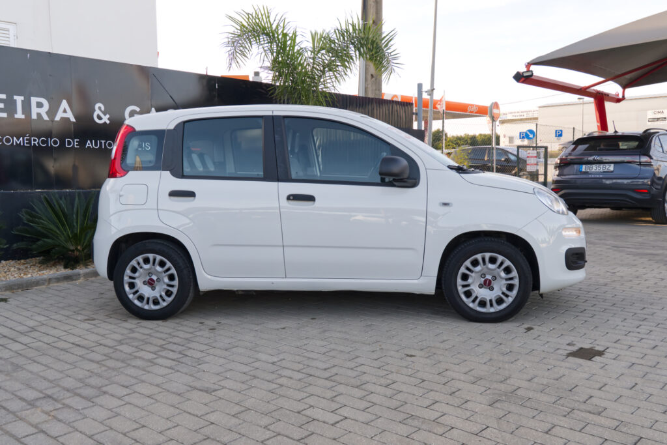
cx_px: 334
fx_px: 611
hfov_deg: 57.2
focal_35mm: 33
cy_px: 222
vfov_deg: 40.0
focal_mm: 22.1
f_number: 8
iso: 500
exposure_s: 1/180
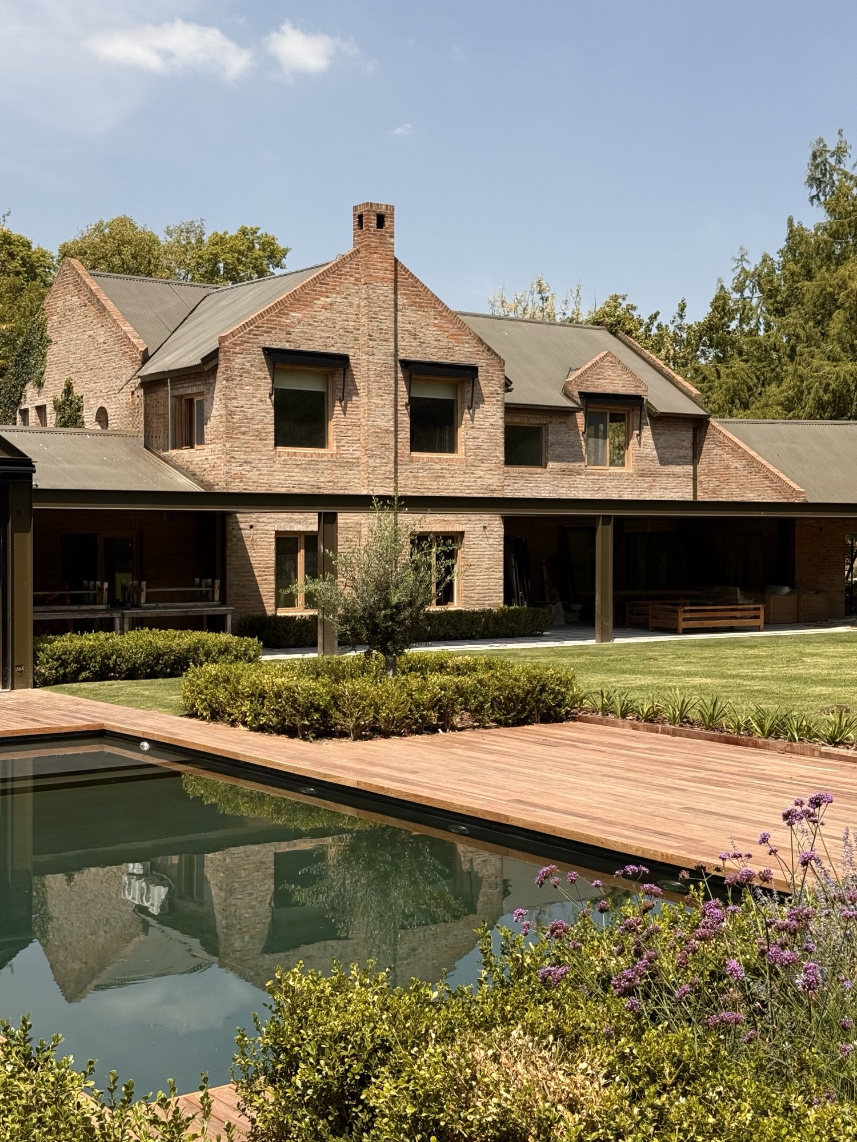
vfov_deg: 39.7
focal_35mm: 48
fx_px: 1584
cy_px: 571
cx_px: 428
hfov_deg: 30.3
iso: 64
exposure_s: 1/4329
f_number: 1.78
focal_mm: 6.76
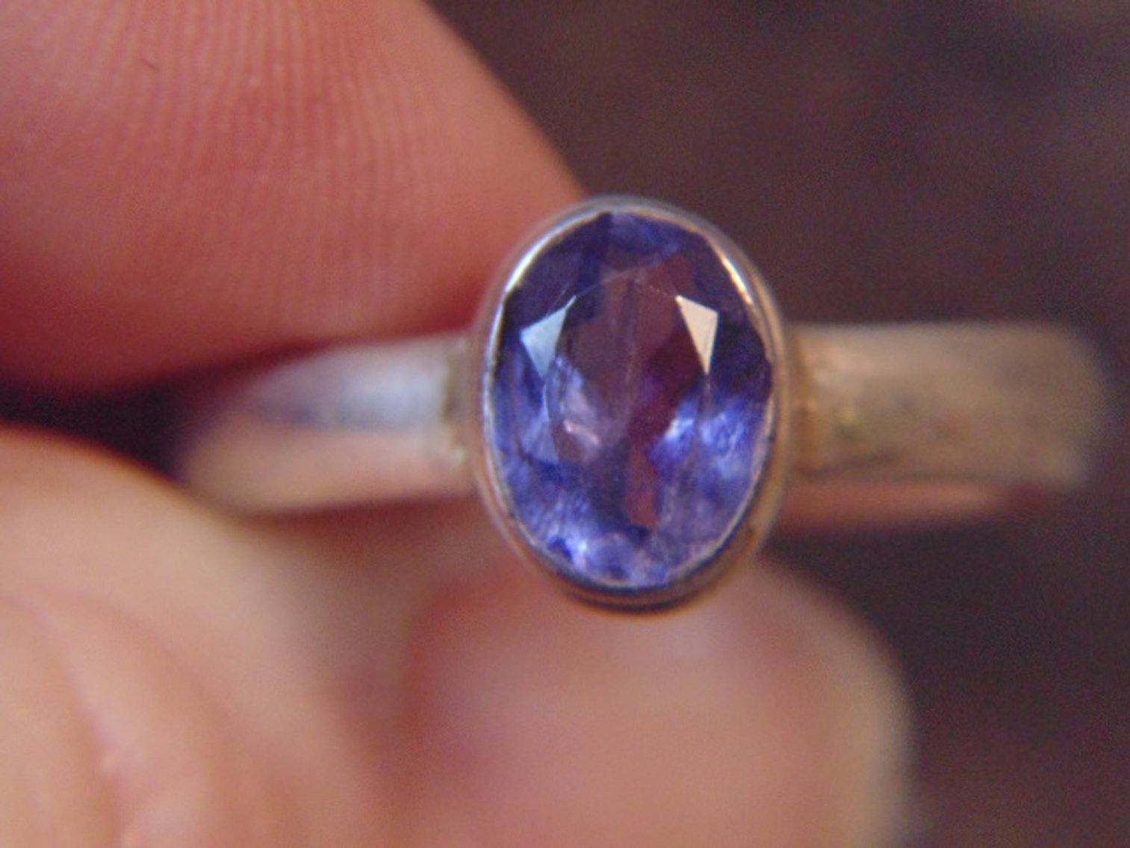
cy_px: 424
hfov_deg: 12.7
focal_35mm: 155
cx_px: 565
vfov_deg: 9.6
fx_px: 5060
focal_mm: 27.8
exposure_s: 1/125
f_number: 5.2
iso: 500
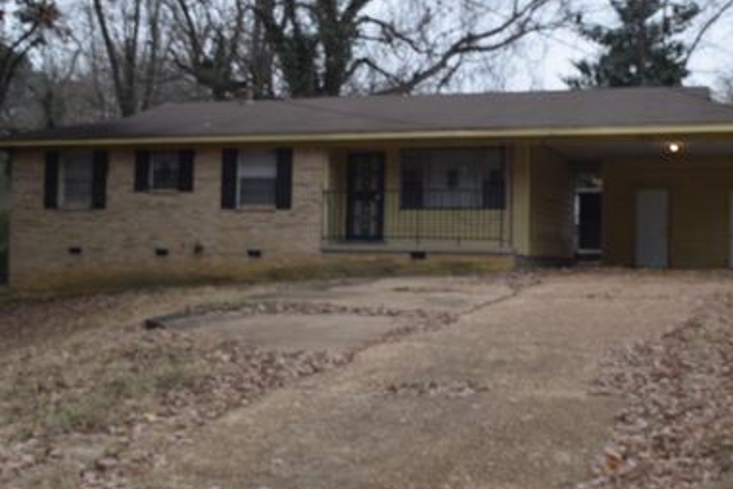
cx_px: 418
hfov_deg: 38.8
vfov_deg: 26.5
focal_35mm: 51
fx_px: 1039
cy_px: 207
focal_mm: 26
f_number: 6.3
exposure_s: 1/160
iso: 400
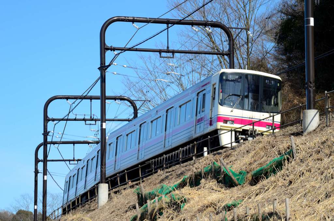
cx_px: 167
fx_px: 1278
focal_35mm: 138
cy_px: 110
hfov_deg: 14.9
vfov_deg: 9.9
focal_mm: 92
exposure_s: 1/500
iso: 400
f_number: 5
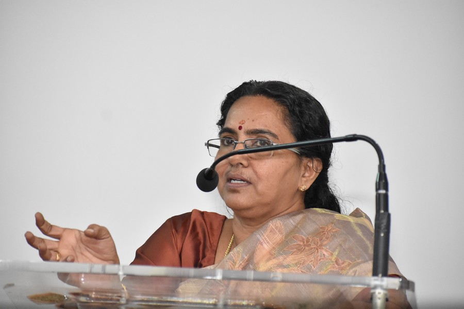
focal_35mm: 248
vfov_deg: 5.6
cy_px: 154
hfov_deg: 8.3
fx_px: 3190
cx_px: 232
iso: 5600
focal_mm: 165
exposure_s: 1/250
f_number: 5
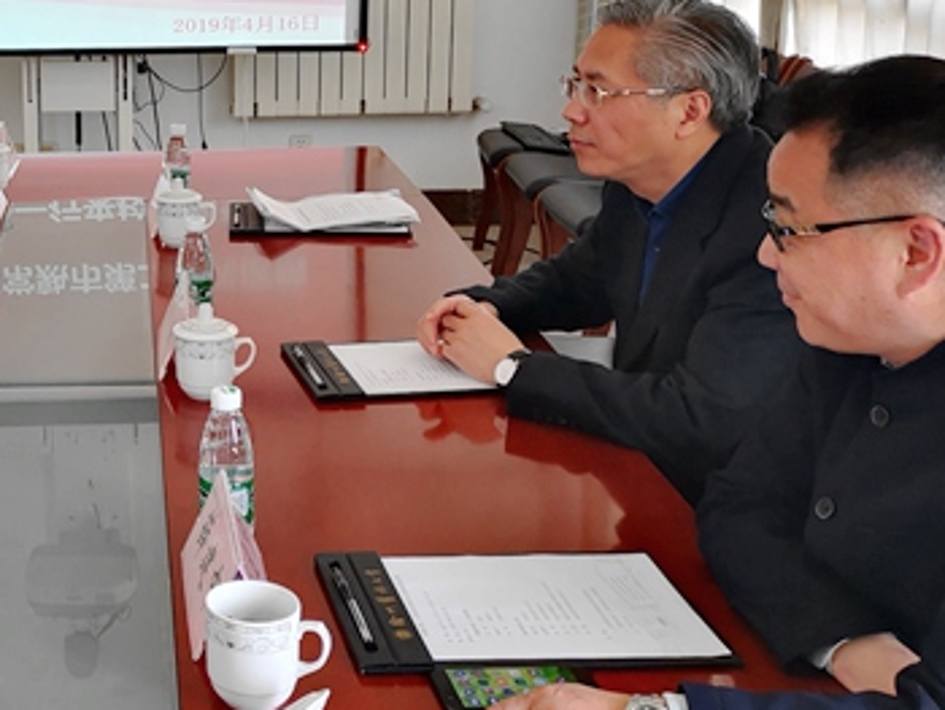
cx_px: 16
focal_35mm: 54
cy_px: 201
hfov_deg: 32.8
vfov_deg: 26.8
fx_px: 1475
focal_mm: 4.75
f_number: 1.8
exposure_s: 1/100
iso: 125
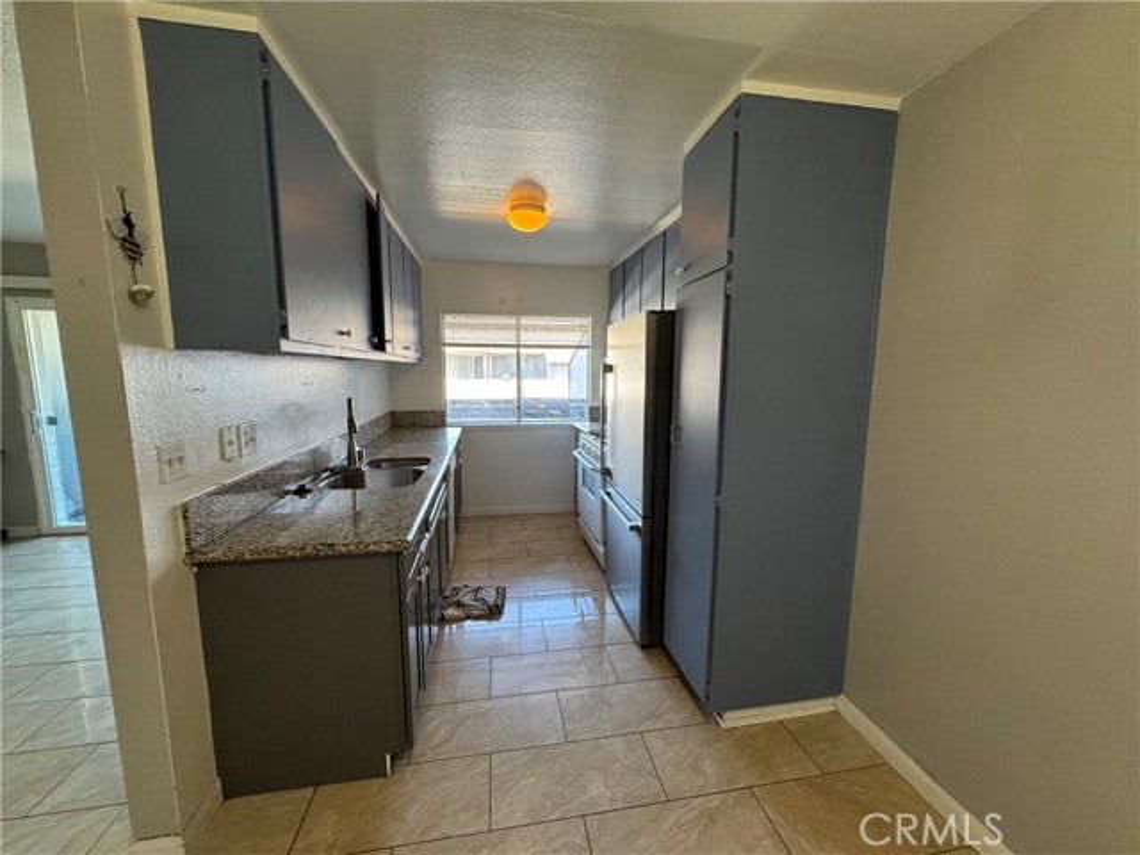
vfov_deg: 85.7
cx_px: 570
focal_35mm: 14
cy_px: 428
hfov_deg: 102.1
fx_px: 461
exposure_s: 1/120
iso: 250
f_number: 2.2
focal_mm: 2.22
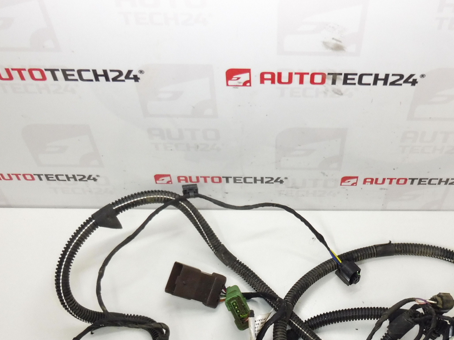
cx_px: 292
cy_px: 288
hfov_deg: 37.9
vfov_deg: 28.3
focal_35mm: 50
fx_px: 656
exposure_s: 1/60
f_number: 3.5
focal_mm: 4.4
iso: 200
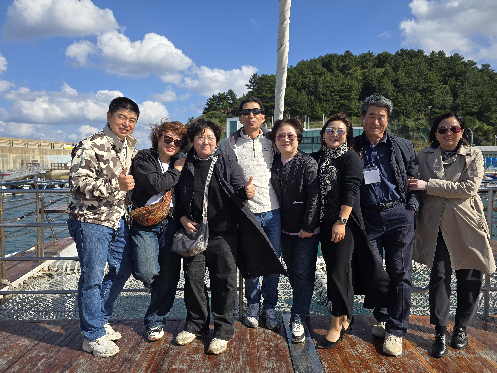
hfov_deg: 73.9
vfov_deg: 58.9
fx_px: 330
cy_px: 186
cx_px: 248
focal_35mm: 23
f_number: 1.7
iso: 12
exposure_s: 1/843
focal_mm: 6.3
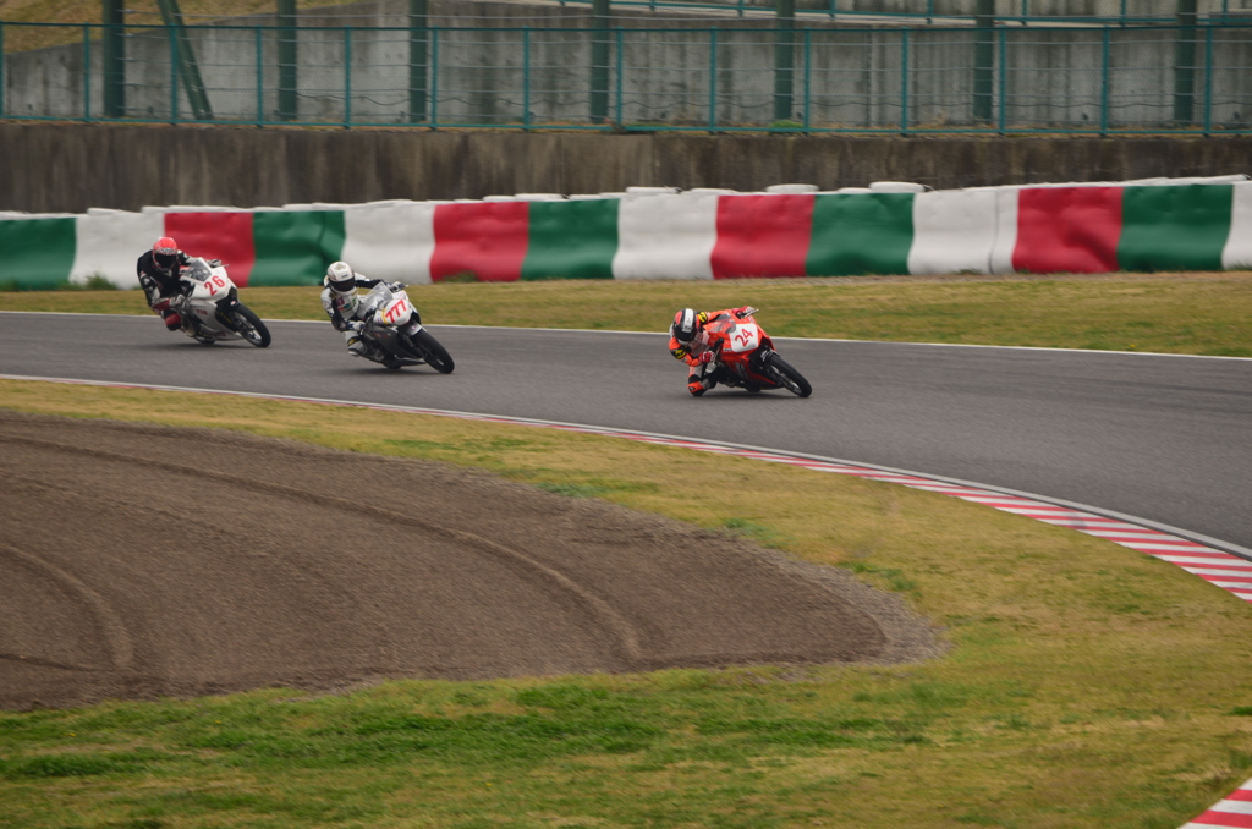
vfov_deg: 3.0
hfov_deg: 4.6
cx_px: 626
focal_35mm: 450
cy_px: 414
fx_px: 15616
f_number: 8
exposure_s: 1/250
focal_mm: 300
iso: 100
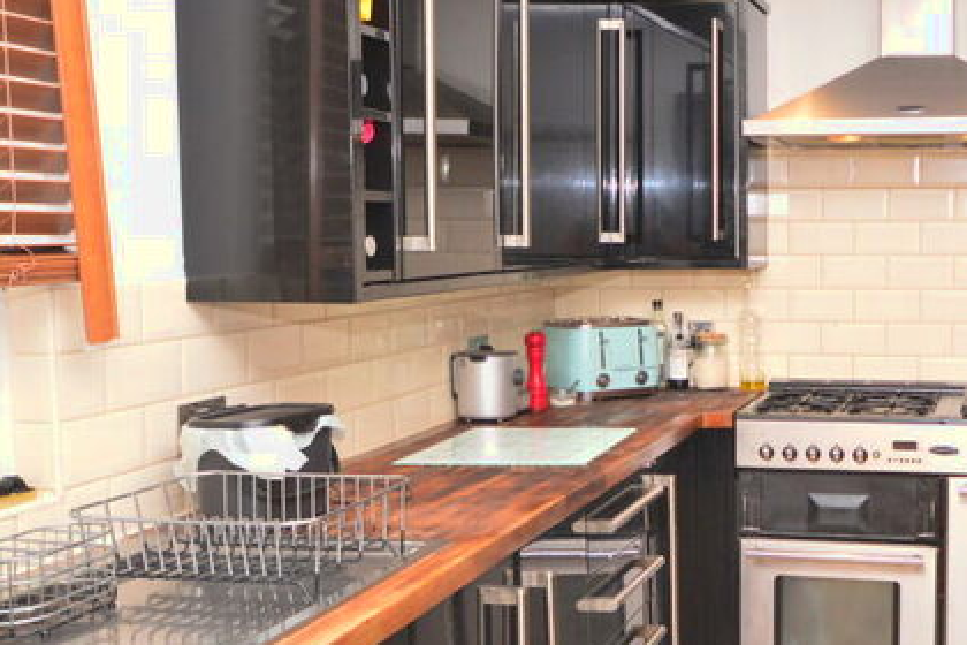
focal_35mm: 50
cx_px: 804
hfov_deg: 37.8
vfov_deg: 27.0
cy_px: 348
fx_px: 1343
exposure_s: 1/60
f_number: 5.6
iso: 1100
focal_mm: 20
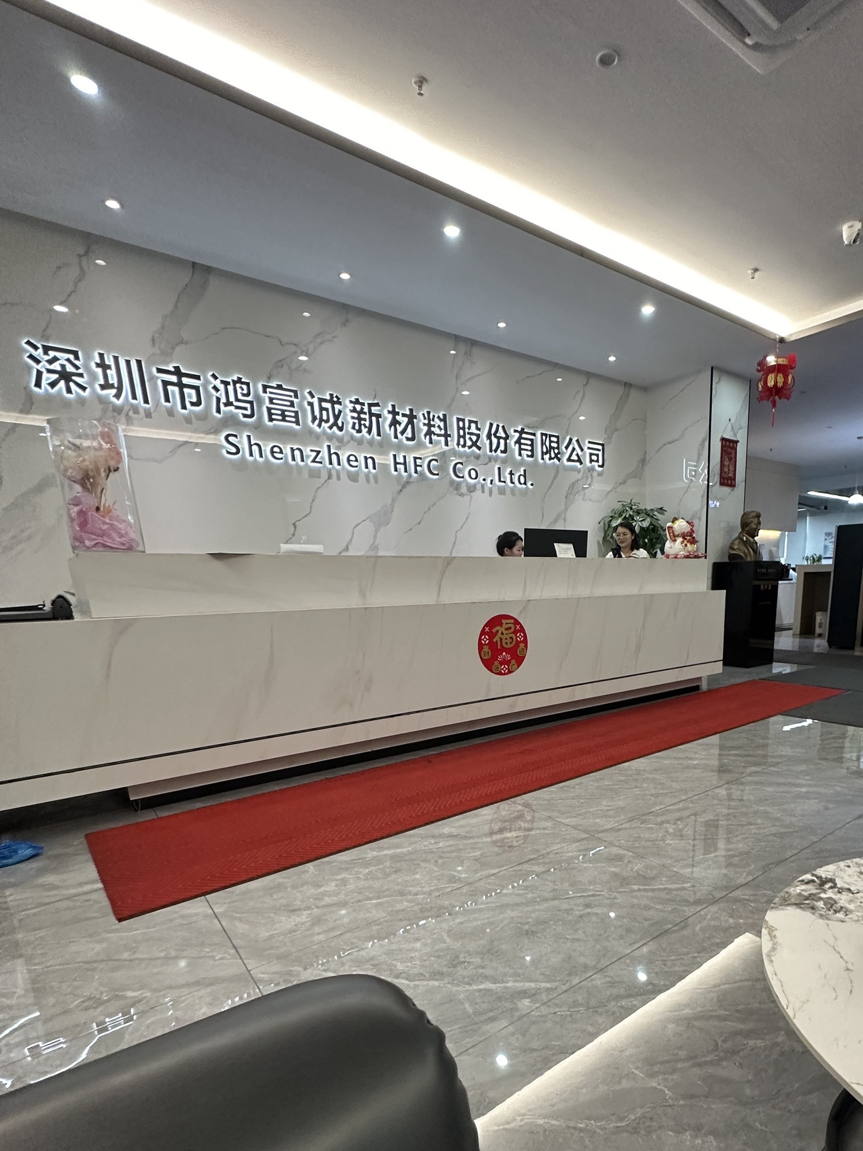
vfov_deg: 102.1
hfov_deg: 85.7
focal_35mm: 14
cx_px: 432
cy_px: 576
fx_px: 465
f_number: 2.2
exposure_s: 1/99
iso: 250
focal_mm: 2.22
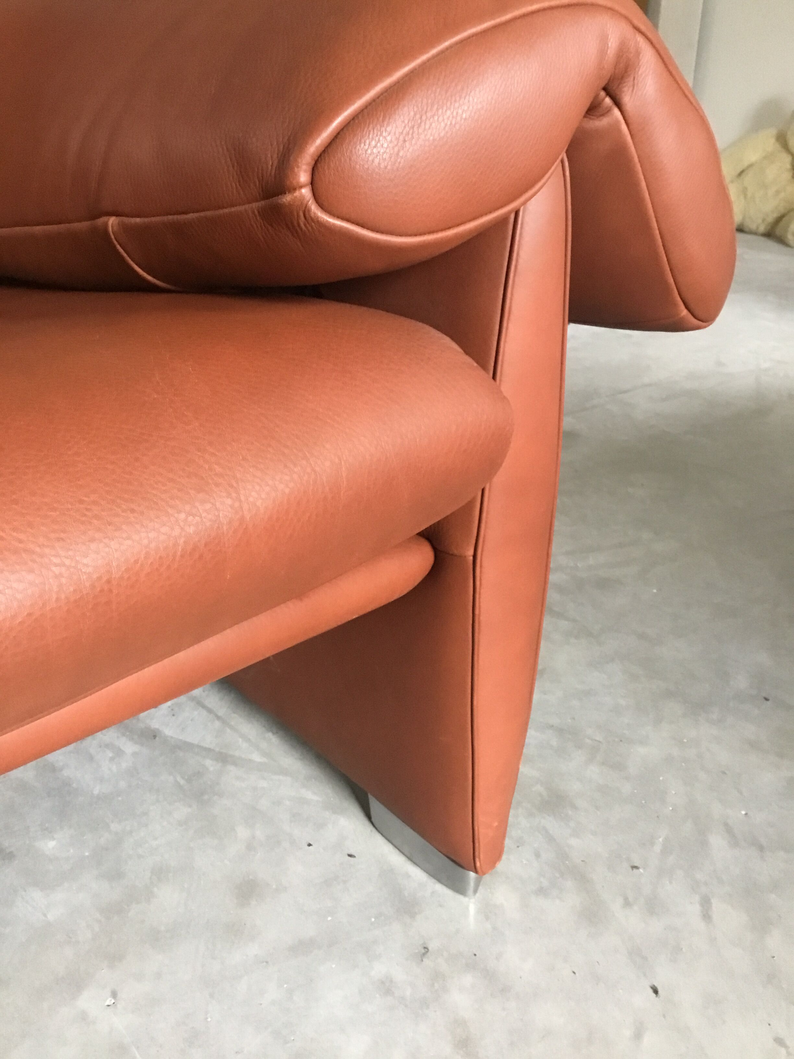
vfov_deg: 58.4
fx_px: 948
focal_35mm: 31
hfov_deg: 45.4
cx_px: 397
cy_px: 530
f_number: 2.4
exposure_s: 1/33
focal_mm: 3.3
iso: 200
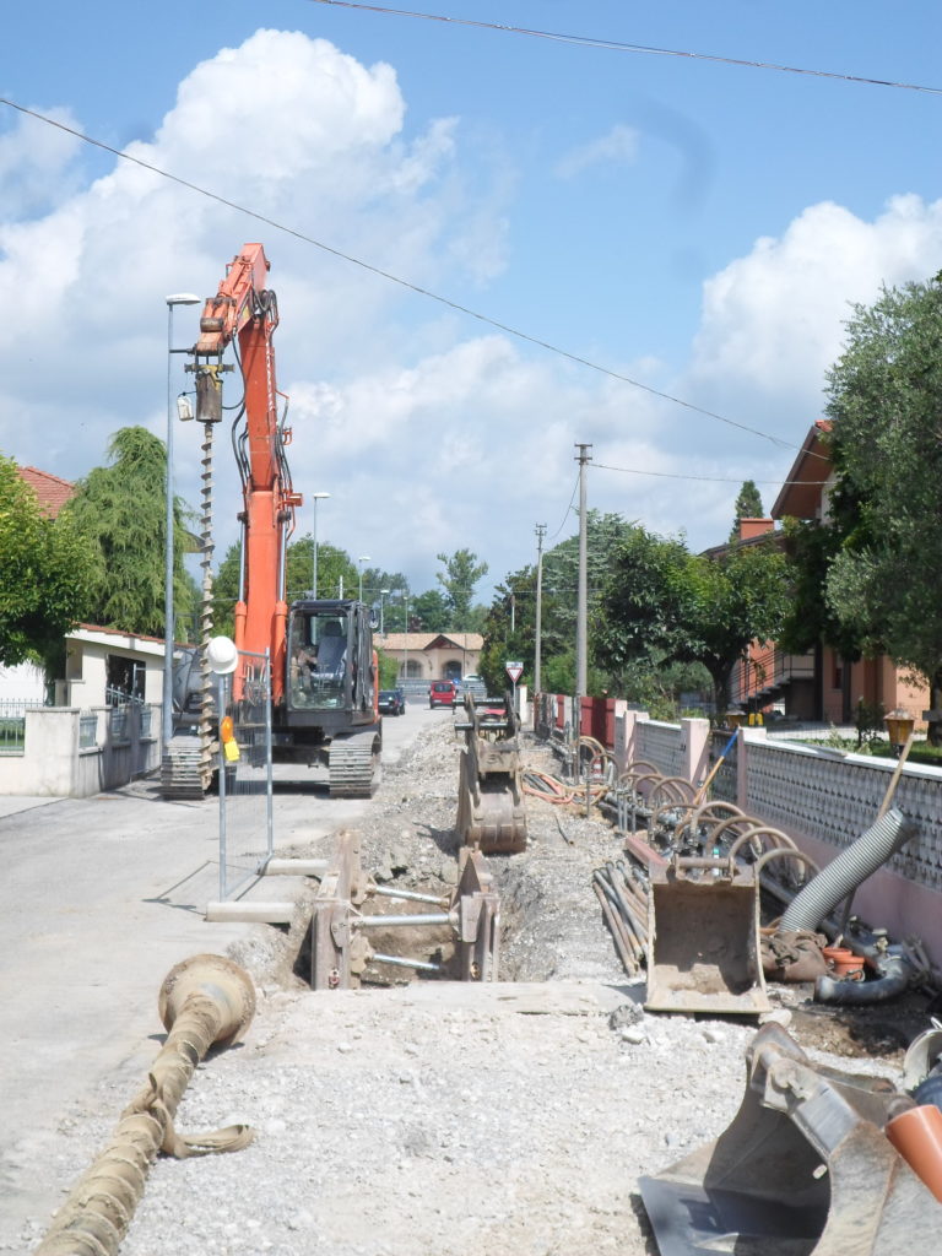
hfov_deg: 27.0
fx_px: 1959
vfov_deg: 35.5
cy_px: 628
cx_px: 471
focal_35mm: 54
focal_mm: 9.7
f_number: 3.6
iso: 80
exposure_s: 1/1000
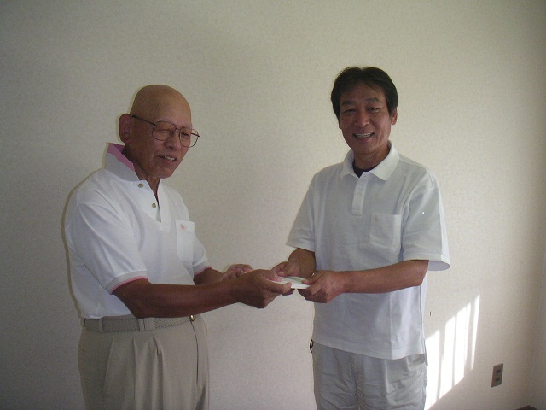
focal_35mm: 38
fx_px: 599
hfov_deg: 49.0
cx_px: 273
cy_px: 205
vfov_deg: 37.7
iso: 160
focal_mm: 6
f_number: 2.8
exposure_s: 1/180
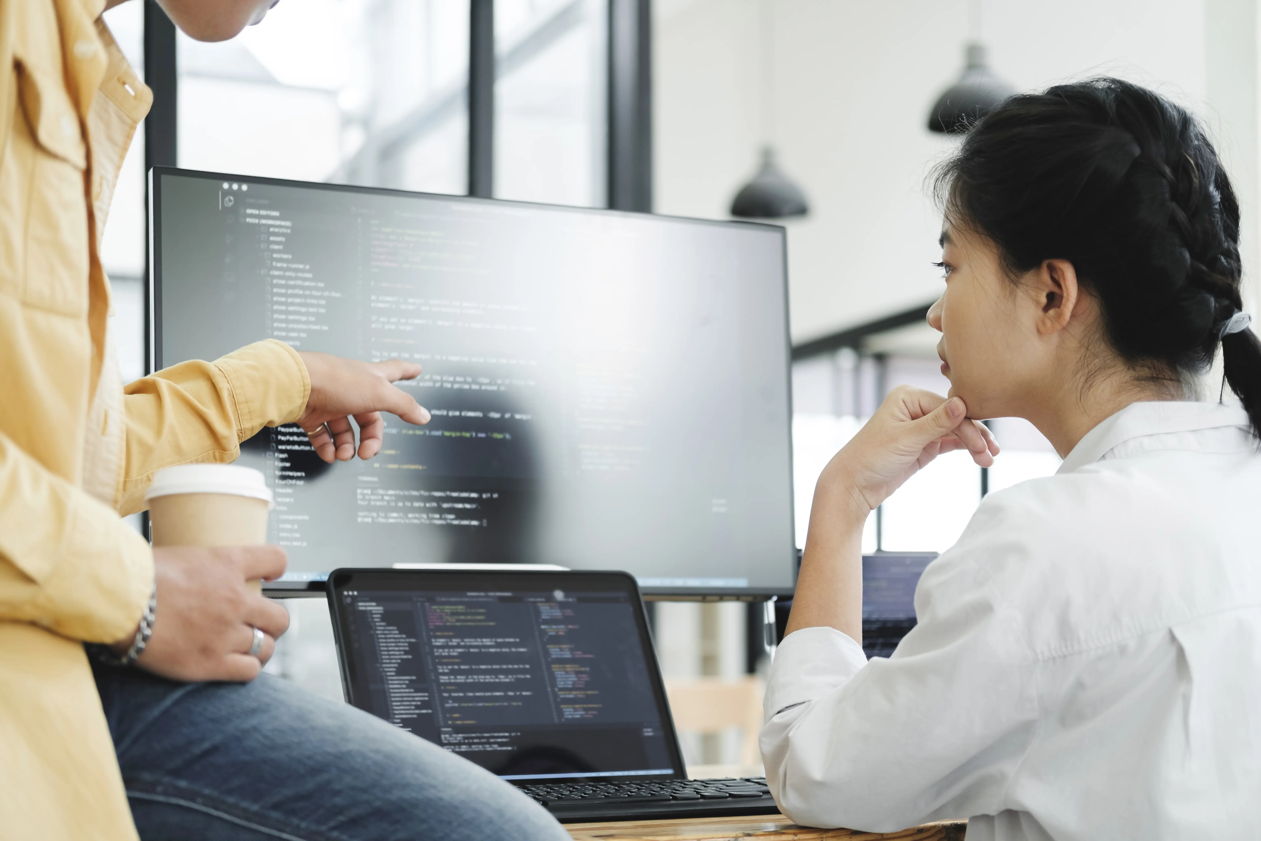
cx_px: 630
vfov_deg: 25.5
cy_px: 420
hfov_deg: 37.5
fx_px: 1856
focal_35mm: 53
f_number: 2
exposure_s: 1/125
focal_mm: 35
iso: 250
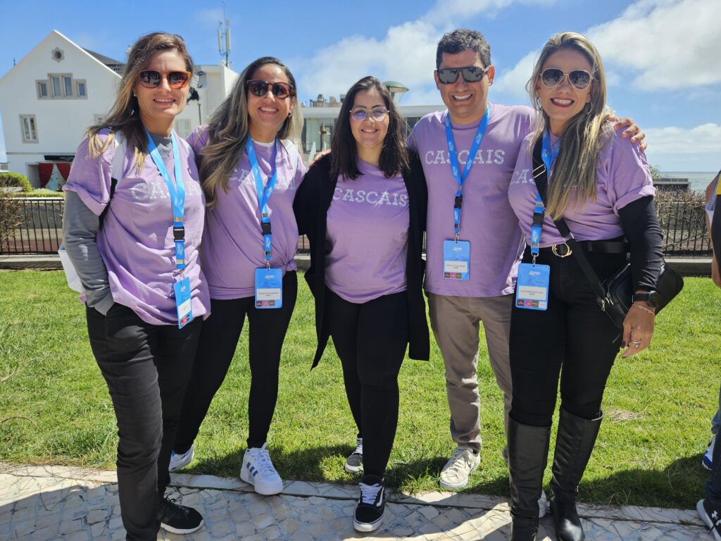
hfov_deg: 73.9
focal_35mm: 23
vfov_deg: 58.9
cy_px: 270
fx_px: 479
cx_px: 360
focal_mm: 5.4
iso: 25
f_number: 1.8
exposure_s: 1/1132
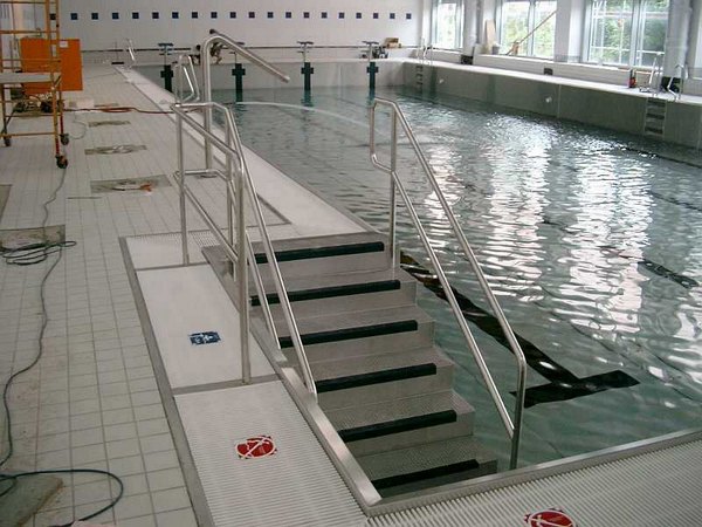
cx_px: 351
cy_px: 264
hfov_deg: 50.1
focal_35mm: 37
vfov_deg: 38.7
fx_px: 750
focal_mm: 7.6
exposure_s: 1/25
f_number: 2.6
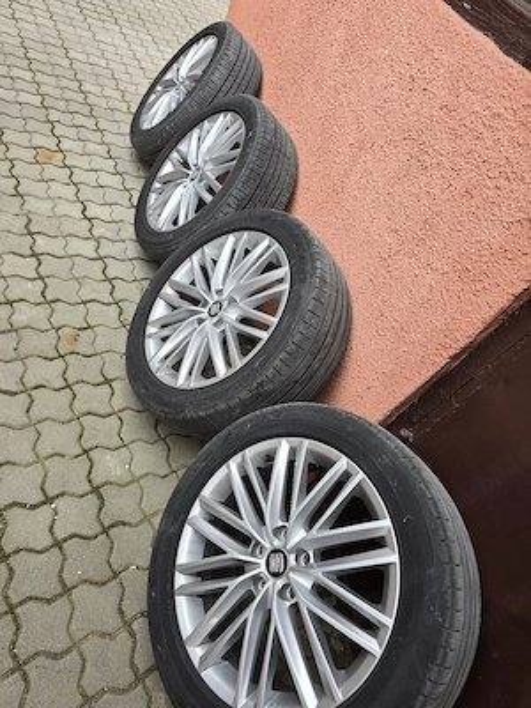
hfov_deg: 58.9
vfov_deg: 73.9
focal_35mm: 23
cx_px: 266
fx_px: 470
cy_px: 354
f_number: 1.7
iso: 32
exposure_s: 1/182
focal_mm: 6.3
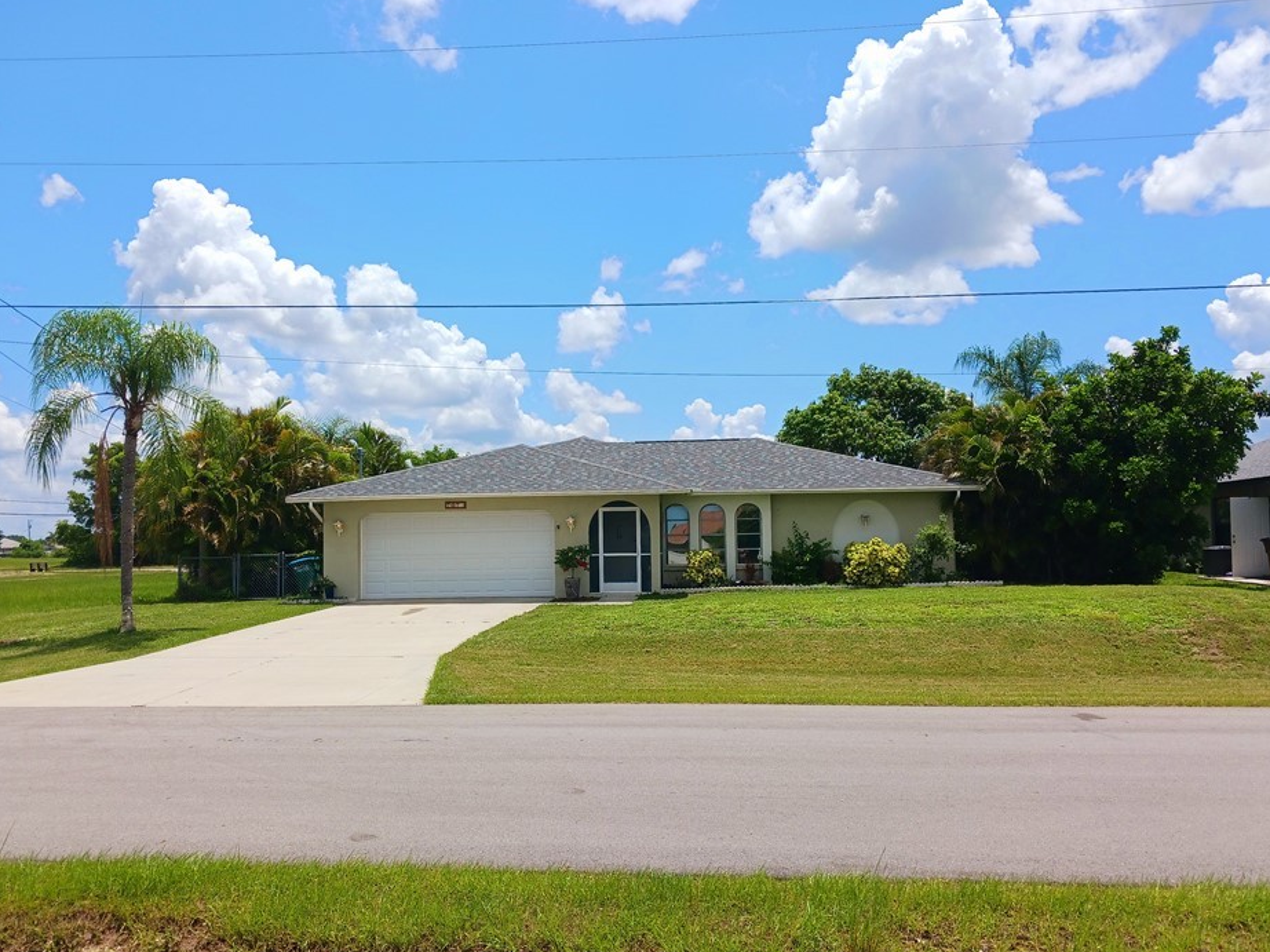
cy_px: 507
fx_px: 1100
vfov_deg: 46.7
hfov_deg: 60.0
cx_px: 634
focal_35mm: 30
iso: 20
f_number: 1.8
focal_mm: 4
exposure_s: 1/435
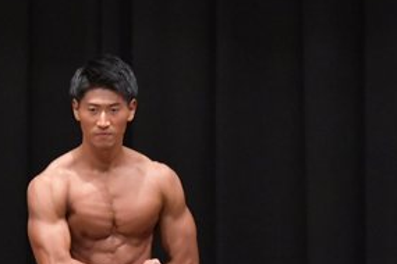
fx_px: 6495
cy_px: 317
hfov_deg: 3.5
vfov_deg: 2.3
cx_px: 76
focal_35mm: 589
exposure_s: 1/400
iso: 6400
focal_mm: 145
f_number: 5.6
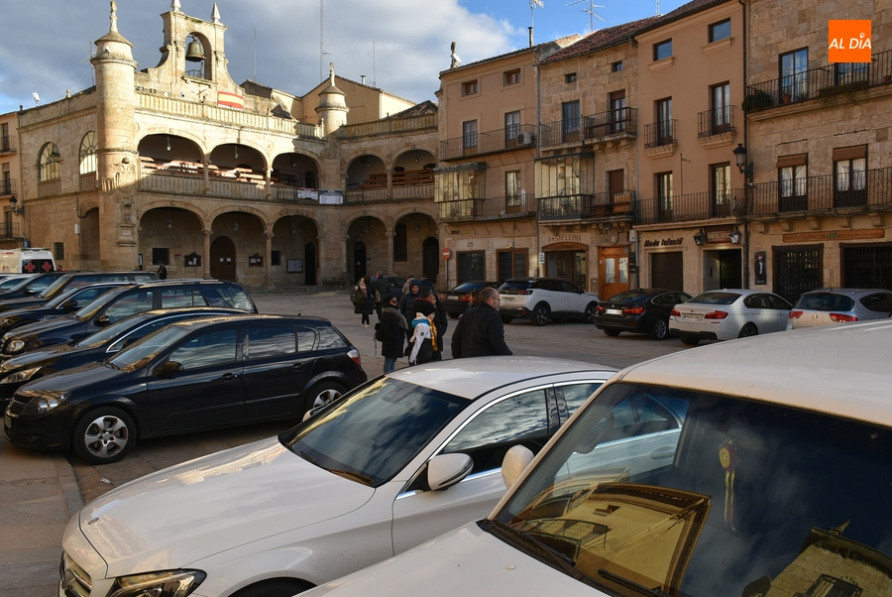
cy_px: 298
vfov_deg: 40.1
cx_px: 446
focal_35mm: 33
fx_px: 818
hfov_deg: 57.2
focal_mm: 22
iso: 200
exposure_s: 1/250
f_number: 8
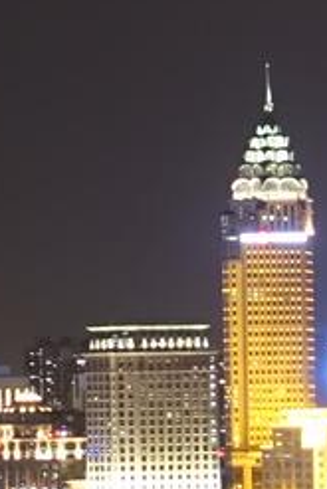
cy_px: 352
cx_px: -20
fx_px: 4068
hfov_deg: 4.6
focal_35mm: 299
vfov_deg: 6.9
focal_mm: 14.9
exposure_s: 1/8
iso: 1600
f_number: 2.8
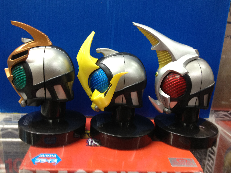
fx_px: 234
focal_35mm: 35
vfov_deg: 40.7
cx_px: 116
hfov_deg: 52.6
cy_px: 86
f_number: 2.4
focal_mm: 4.28
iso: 125
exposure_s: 1/20
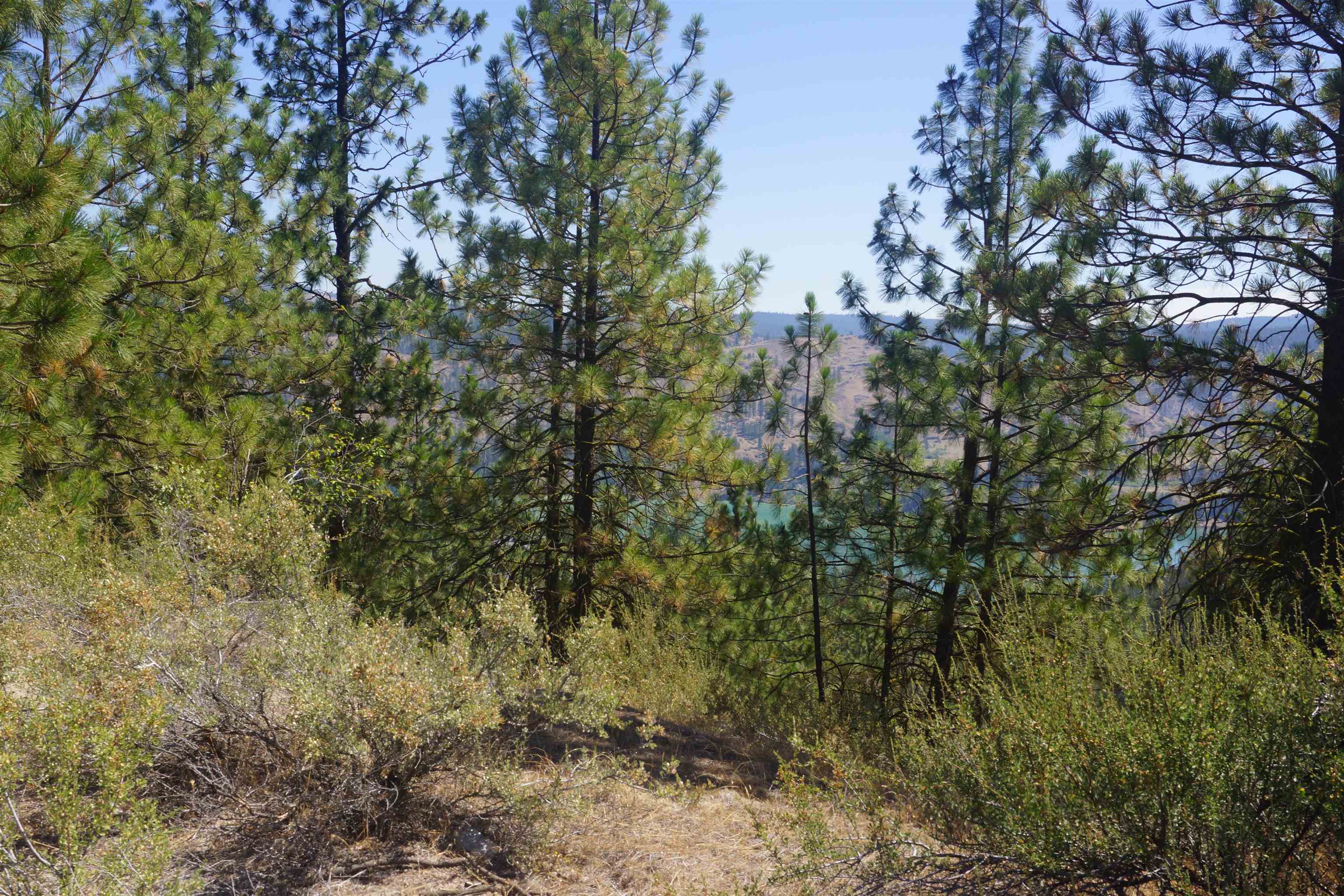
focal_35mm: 36
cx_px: 672
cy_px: 448
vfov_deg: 36.9
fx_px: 1344
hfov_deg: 53.1
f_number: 14
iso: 100
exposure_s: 1/80
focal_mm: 24
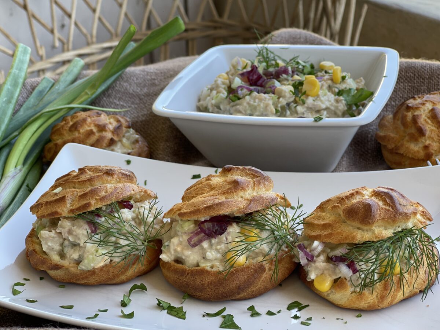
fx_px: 813
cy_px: 165
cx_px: 220
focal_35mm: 64
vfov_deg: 22.9
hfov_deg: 30.3
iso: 40
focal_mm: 7.5
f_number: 2.2
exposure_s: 1/121
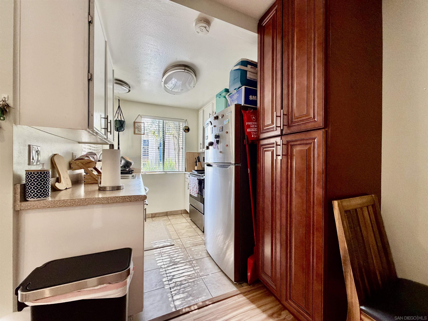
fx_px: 173
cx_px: 214
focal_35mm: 14
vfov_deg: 85.7
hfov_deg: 102.1
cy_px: 160
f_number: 2.2
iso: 320
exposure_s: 1/120
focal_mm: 2.22
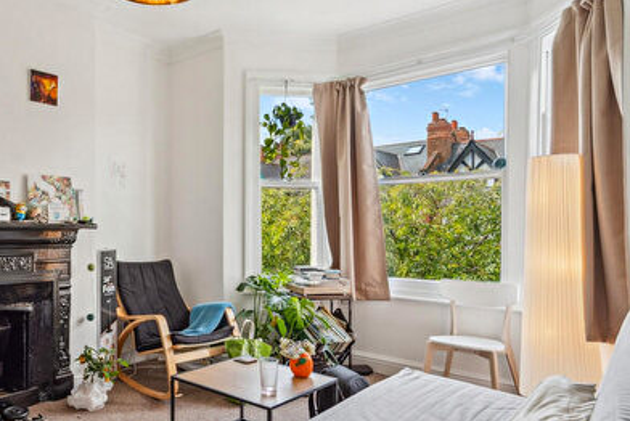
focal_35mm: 25
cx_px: 151
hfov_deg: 66.6
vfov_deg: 51.1
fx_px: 438
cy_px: 245
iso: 100
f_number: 8
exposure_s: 1/8
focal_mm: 14
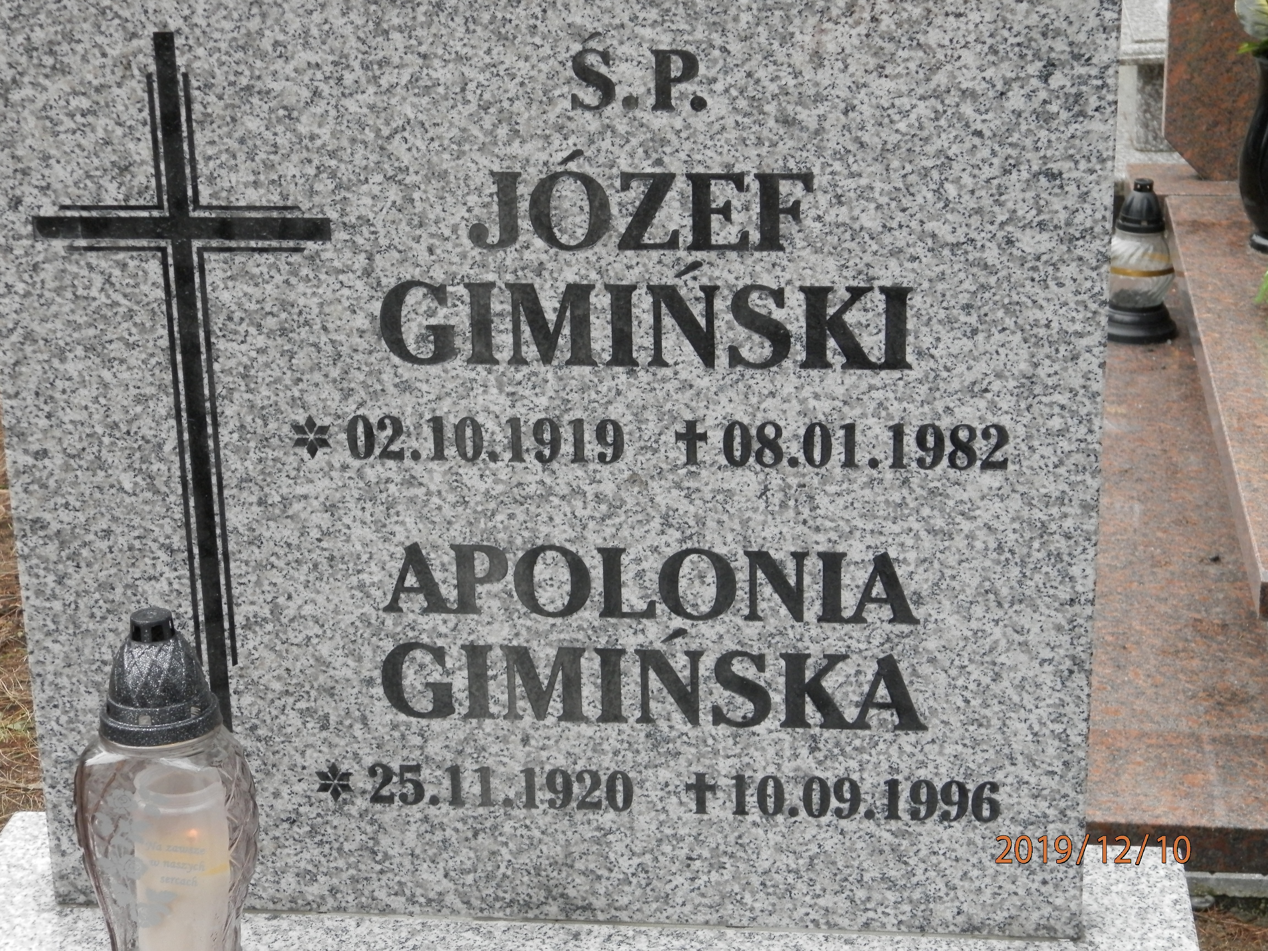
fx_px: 2491
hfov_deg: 28.6
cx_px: 634
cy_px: 476
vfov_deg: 21.6
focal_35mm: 68
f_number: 4
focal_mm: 12.2
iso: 200
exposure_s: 1/80
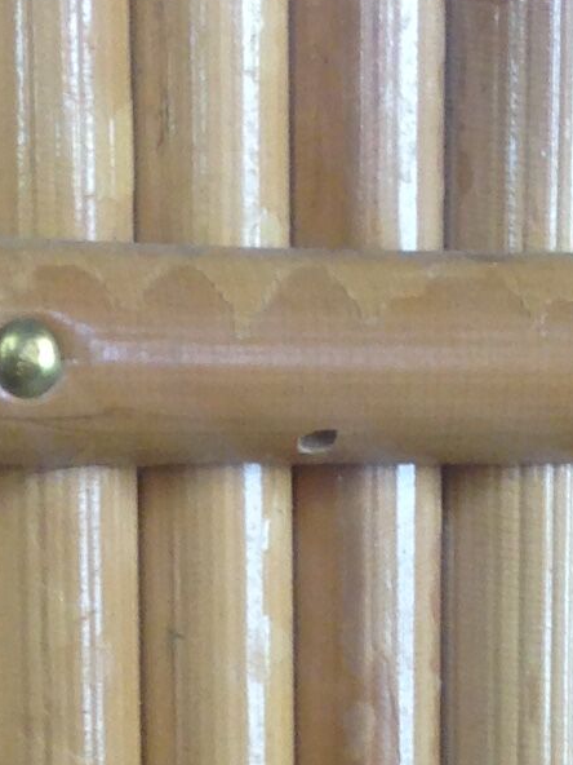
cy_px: 1263
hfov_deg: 8.2
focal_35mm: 182
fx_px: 4017
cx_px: 374
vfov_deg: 10.4
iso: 50
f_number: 2.4
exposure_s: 1/30
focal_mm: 4.12
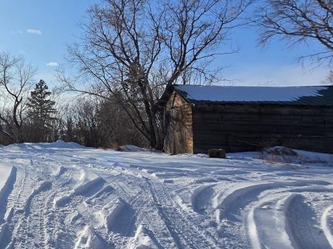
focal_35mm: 29
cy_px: 94
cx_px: -13
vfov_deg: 47.8
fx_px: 279
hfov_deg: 48.5
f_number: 2.2
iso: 50
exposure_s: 1/5357
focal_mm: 2.2
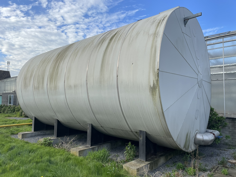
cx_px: 118
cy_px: 88
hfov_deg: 67.3
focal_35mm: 26
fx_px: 177
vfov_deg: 53.1
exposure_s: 1/1949
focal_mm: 4.2
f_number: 1.6
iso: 32
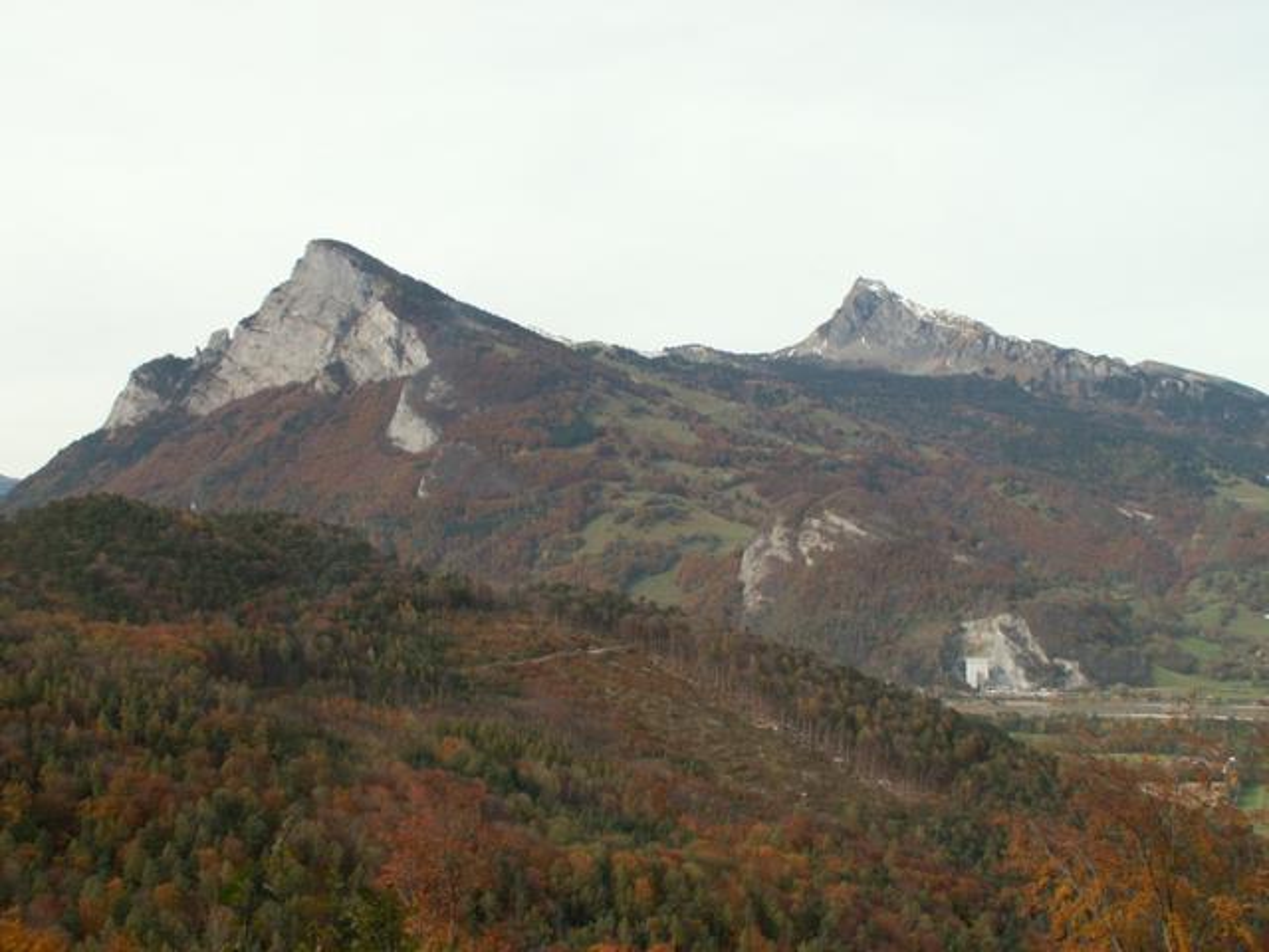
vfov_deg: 40.7
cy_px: 476
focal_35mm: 35
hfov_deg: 52.6
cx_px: 634
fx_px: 1283
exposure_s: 1/160
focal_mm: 5.86
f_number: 5.6
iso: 50
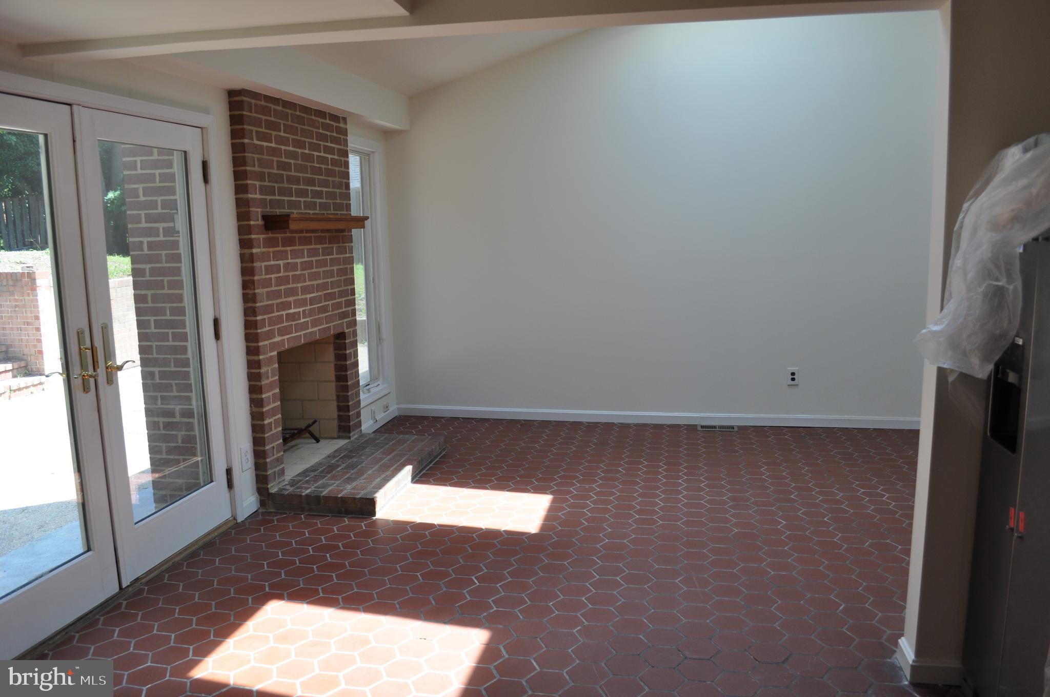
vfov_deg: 47.8
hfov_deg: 67.4
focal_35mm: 27
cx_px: 525
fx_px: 786
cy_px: 348
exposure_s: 1/125
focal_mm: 18
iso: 320
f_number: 5.6
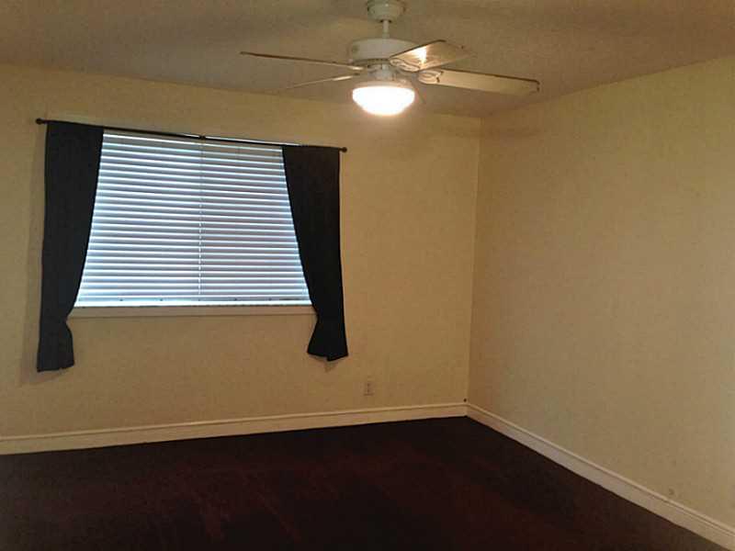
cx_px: 368
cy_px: 276
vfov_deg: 42.9
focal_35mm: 33
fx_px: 701
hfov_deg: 55.4
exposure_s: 1/20
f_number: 2.4
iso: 160
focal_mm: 4.12
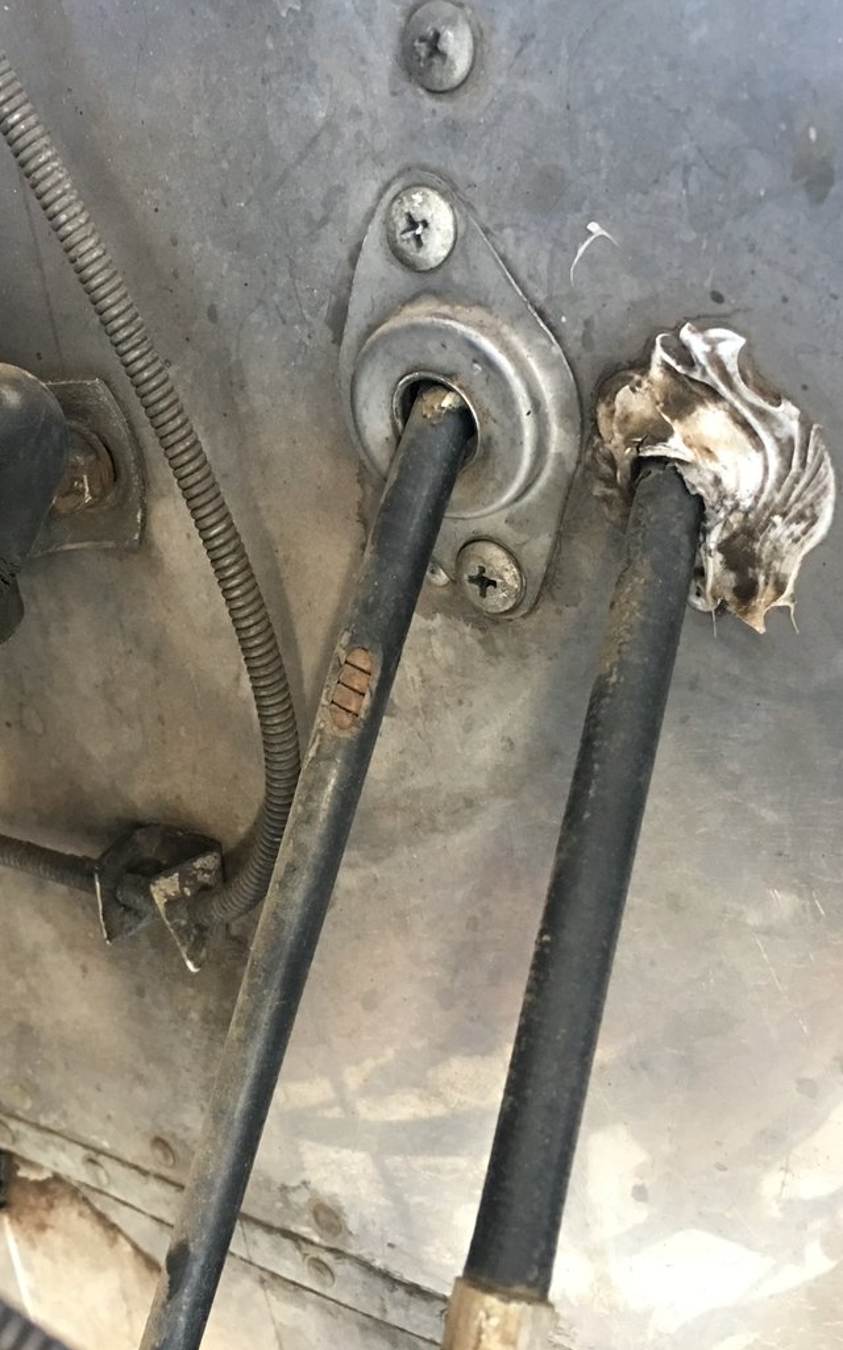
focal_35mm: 48
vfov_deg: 41.8
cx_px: 274
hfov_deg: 26.7
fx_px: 1766
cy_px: 624
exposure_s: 1/10
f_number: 2.2
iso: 80
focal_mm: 4.15
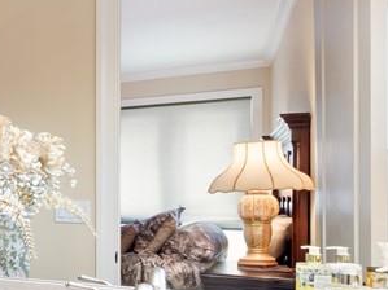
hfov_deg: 27.2
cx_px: -199
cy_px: 215
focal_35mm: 48
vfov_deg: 29.8
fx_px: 538
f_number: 7.1
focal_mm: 7
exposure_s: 1/2
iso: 200
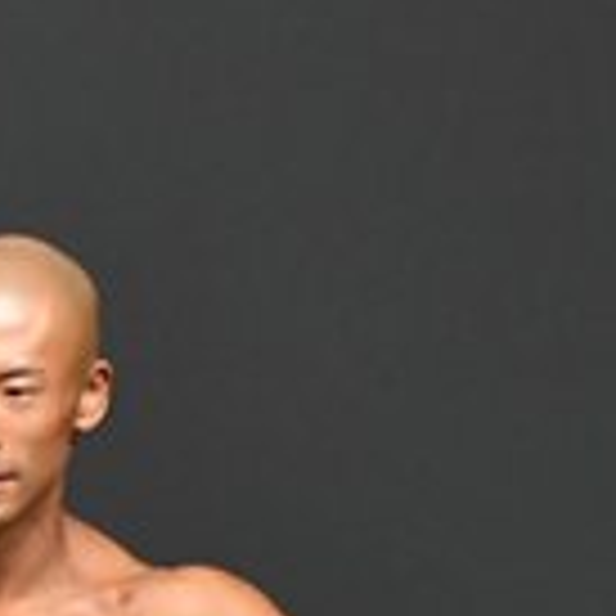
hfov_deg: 1.2
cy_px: 1070
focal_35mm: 1516
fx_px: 30522
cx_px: -479
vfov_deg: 1.2
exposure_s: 1/400
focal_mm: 210
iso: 4000
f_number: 5.6
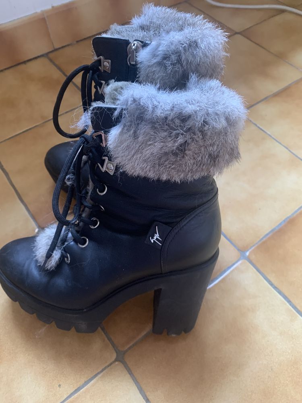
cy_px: 202
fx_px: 302
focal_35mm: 26
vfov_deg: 67.3
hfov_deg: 53.1
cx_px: 151
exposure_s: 1/50
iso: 320
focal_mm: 4.25
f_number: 1.8
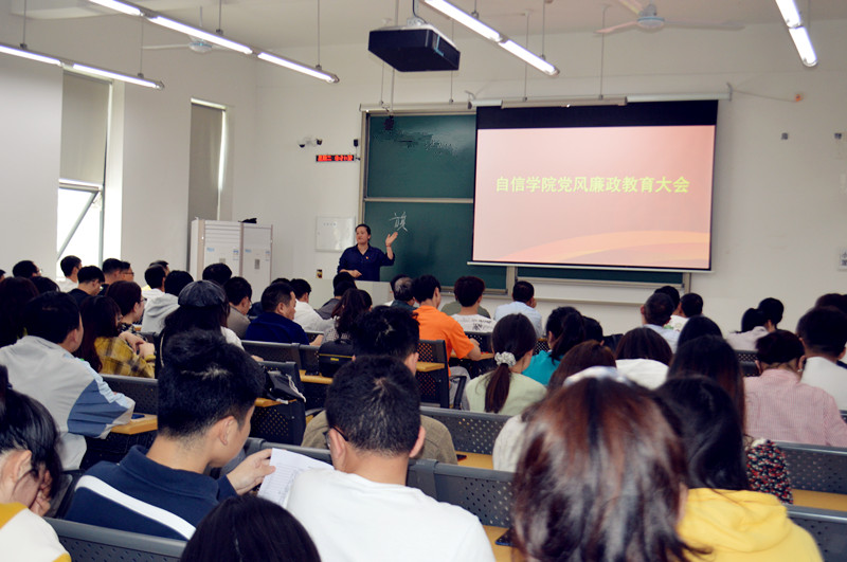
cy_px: 281
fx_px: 987
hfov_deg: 46.5
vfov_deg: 31.8
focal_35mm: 42
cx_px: 424
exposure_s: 1/60
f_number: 4.5
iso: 640
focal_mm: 28
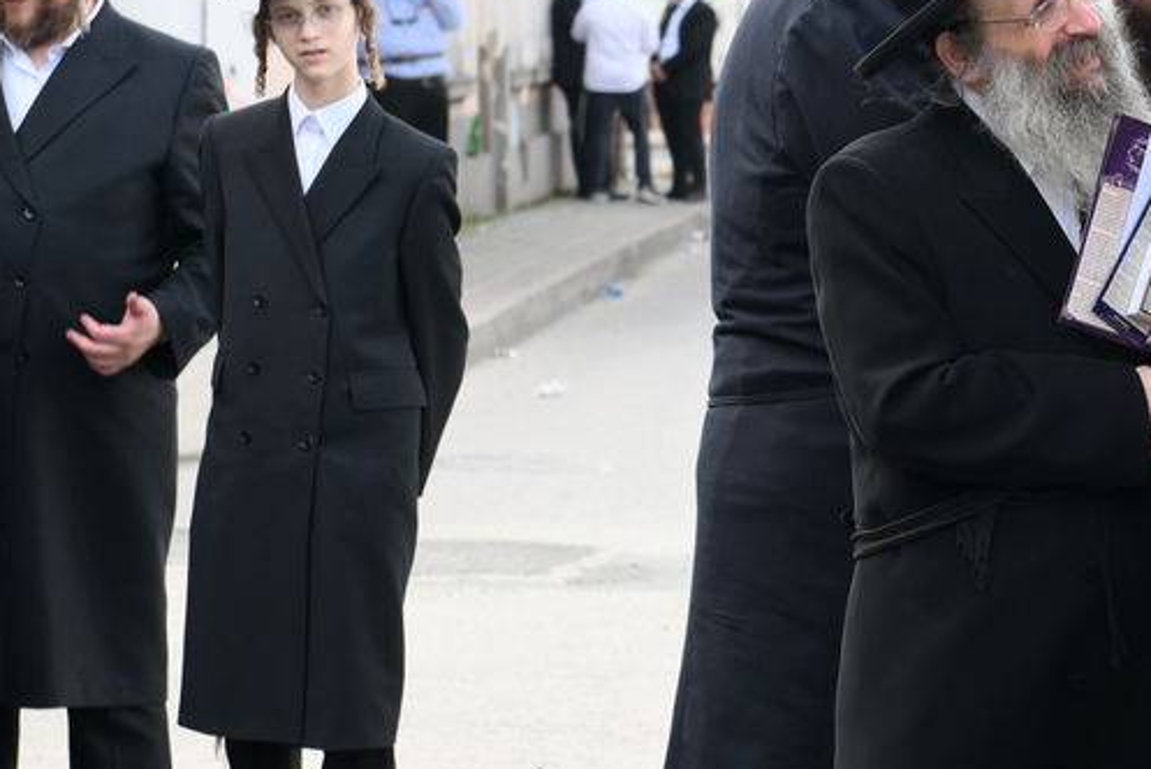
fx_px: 6302
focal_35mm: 197
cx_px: 1132
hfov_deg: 10.4
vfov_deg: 7.0
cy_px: 307
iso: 320
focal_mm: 70
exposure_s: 1/200
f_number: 5
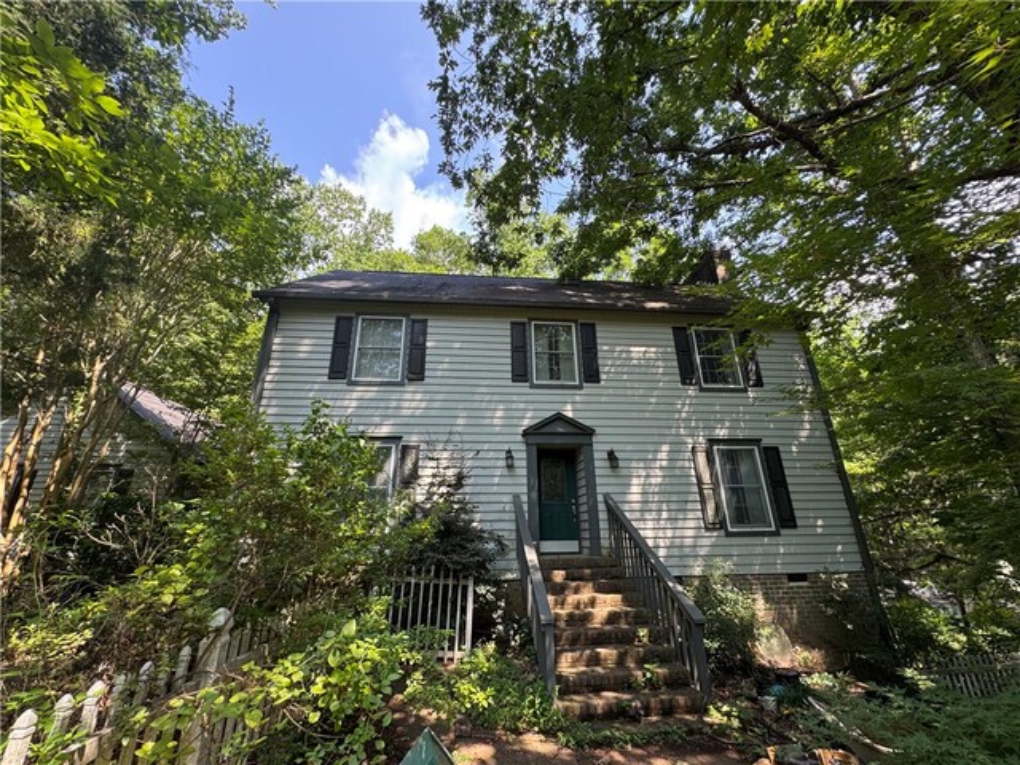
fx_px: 413
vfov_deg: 85.7
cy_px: 382
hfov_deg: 102.1
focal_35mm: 14
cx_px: 510
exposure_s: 1/148
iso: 40
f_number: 2.2
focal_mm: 2.22
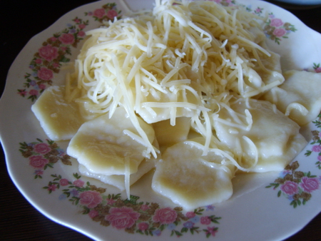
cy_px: 120
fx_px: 325
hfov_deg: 52.6
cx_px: 160
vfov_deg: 40.7
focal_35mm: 35
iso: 123
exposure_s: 1/8
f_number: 2.8
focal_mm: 7.4
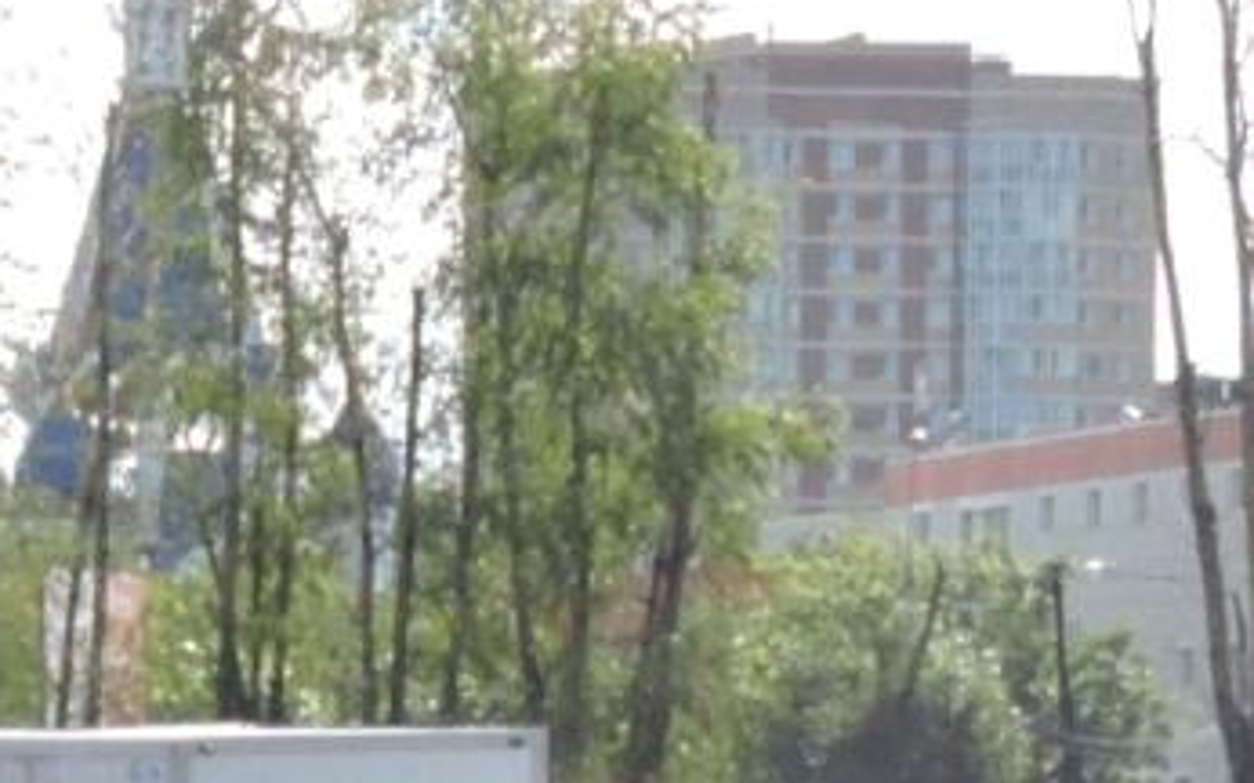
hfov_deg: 6.1
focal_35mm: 337
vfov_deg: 3.8
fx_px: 11513
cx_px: -884
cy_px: 2635
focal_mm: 9.9
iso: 100
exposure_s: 1/500
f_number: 4
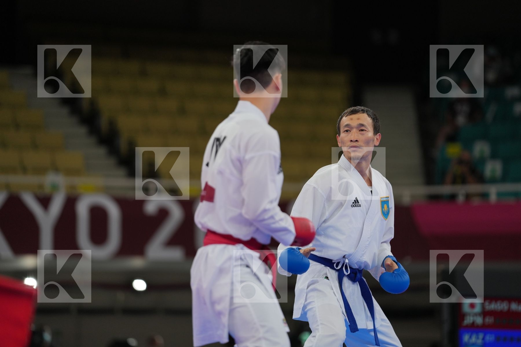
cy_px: 174
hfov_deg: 11.0
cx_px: 260
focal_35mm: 187
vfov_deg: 7.3
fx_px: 2706
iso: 500
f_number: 2.8
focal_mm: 187
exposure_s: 1/1000
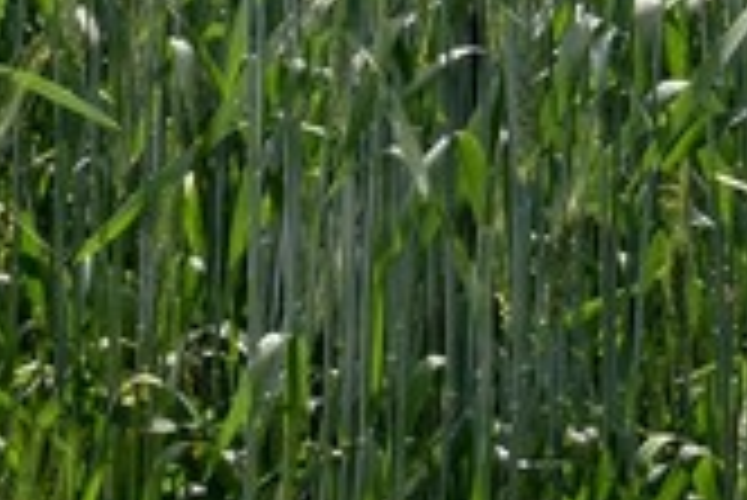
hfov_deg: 6.1
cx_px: 94
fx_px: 6991
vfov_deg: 4.0
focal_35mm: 337
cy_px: -941
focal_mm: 31
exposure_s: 1/250
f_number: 8
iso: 250
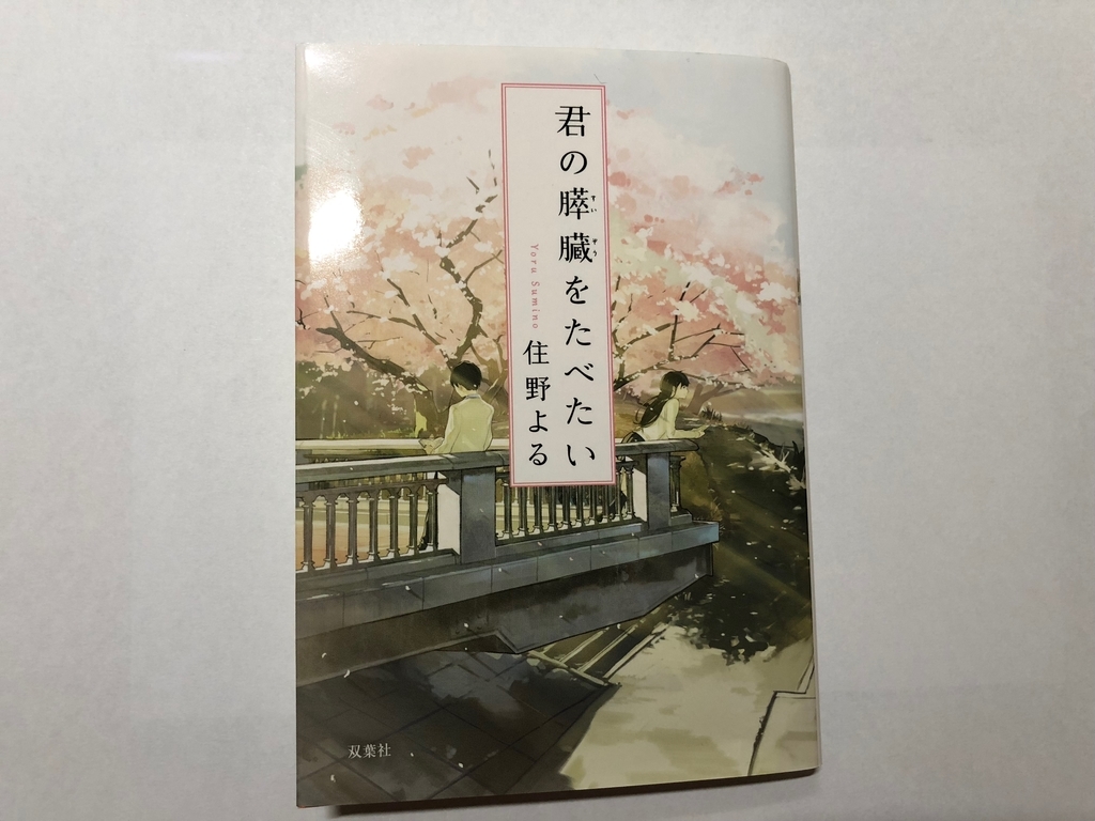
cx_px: 548
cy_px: 410
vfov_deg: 49.7
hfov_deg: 63.4
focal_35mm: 28
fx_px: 886
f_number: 1.8
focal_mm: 4
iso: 40
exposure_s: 1/26
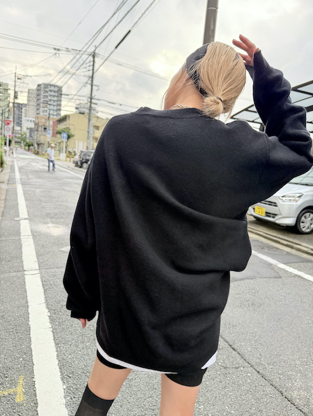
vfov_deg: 71.6
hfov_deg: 56.9
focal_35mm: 24
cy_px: 208
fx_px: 289
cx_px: 156
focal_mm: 6.76
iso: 64
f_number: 1.78
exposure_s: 1/176
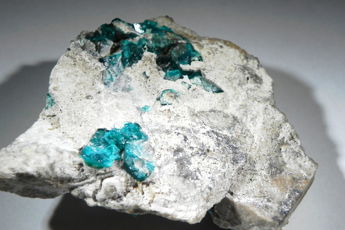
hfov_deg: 31.0
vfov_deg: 20.9
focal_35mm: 65
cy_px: 119
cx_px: 168
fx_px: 623
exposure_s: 1/245
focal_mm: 10.3
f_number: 3.5
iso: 160
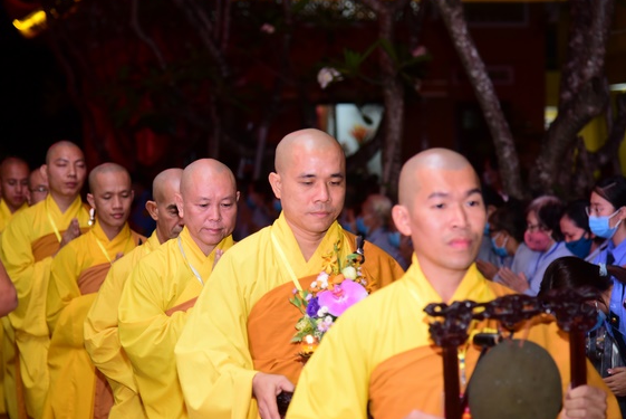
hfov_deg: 18.6
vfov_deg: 12.5
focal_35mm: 110
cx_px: 289
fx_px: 1914
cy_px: 210
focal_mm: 95
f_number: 4
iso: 1000
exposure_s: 1/50
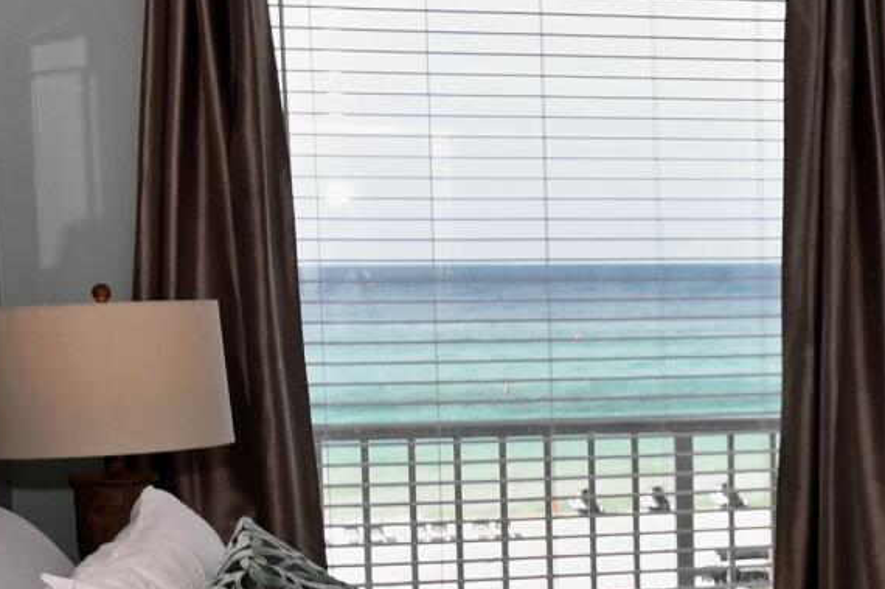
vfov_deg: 17.2
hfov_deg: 23.6
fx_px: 1940
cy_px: 441
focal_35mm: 79
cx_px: 1043
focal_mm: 10
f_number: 5.6
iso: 160
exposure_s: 1/250
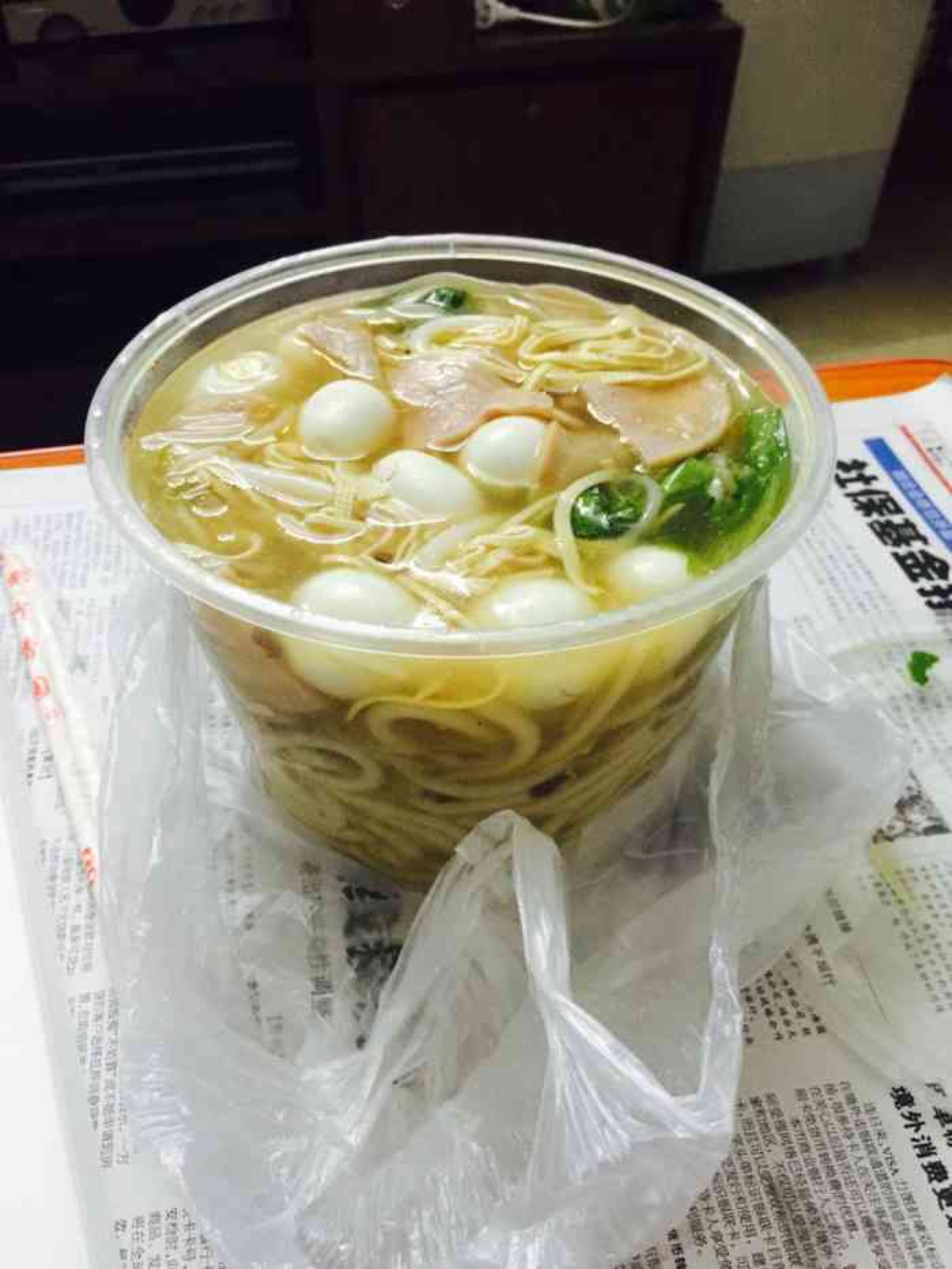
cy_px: 634
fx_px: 1063
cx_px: 476
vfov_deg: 61.7
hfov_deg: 48.2
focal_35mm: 29
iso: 160
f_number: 2.2
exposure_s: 1/8
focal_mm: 4.15
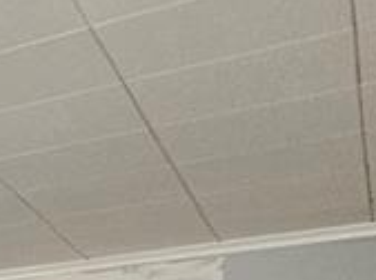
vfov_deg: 12.6
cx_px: -712
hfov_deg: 12.1
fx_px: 856
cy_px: 742
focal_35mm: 79
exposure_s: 1/30
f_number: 2.2
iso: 400
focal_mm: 2.2
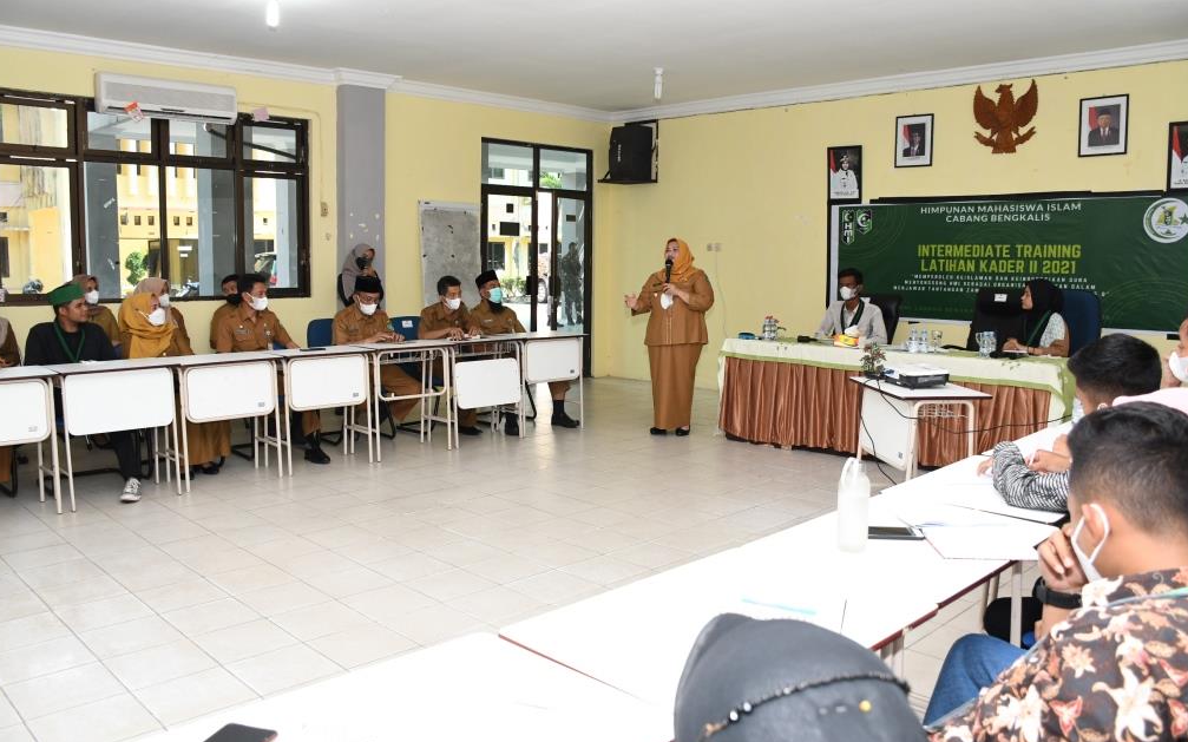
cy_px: 364
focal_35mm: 28
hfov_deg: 66.5
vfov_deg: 44.5
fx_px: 906
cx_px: 595
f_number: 5.6
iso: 1000
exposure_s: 1/200
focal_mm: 18
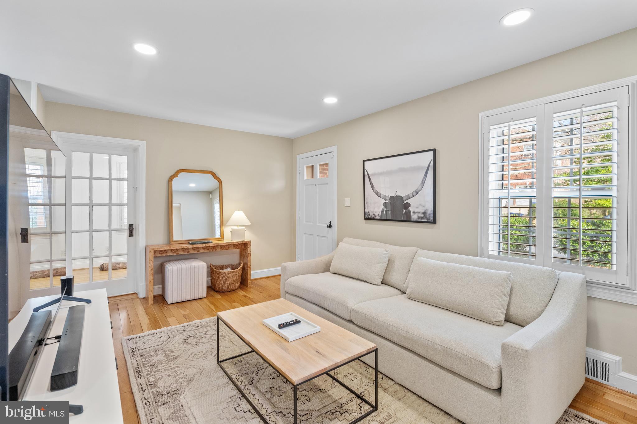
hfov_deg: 96.7
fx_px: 283
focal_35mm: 16
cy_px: 212
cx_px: 318
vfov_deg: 73.7
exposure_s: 1/6
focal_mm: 16
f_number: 8
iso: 800
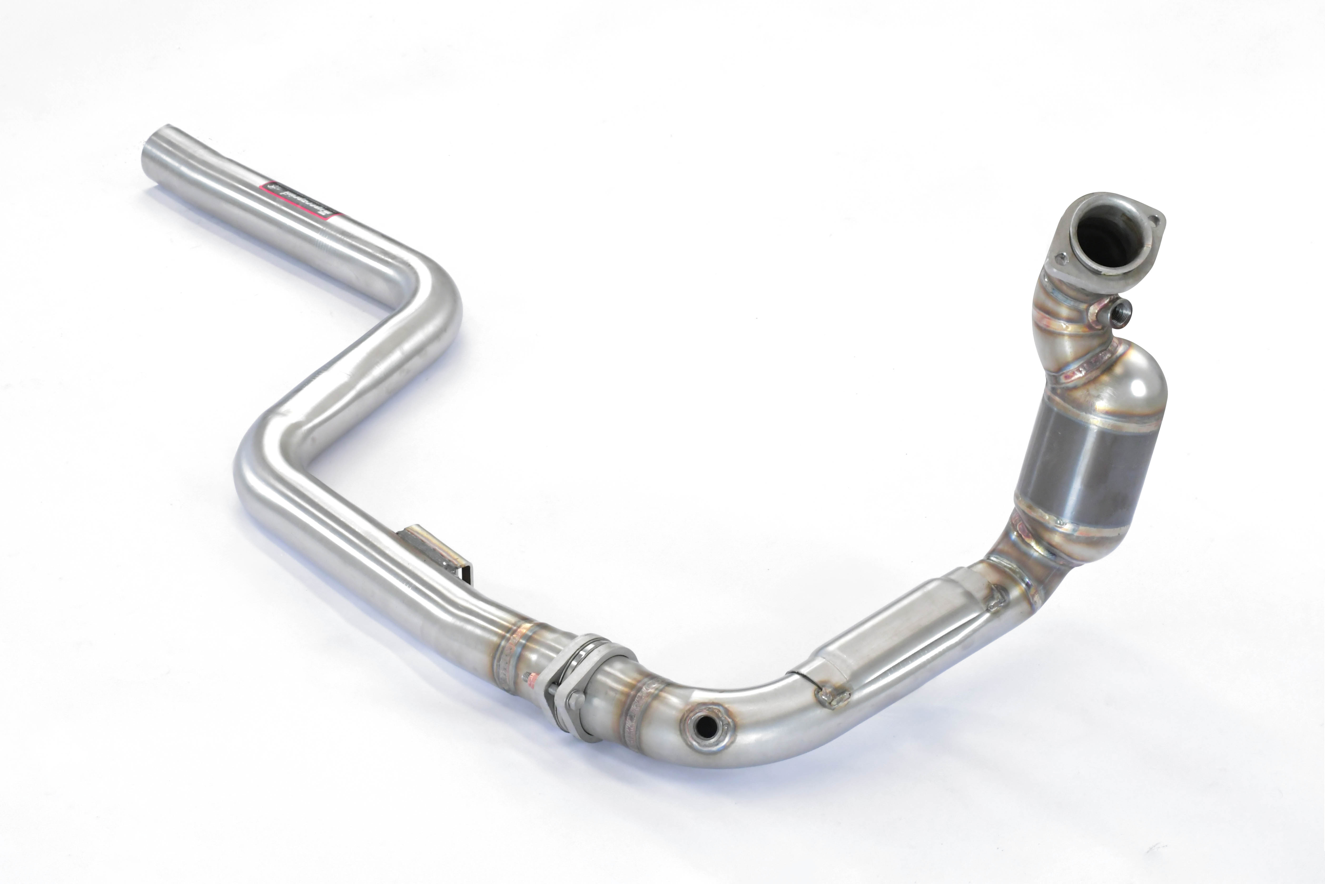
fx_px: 2871
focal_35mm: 78
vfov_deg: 17.5
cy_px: 442
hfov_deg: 26.0
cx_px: 662
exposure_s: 1/100
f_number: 13
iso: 2500
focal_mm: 52
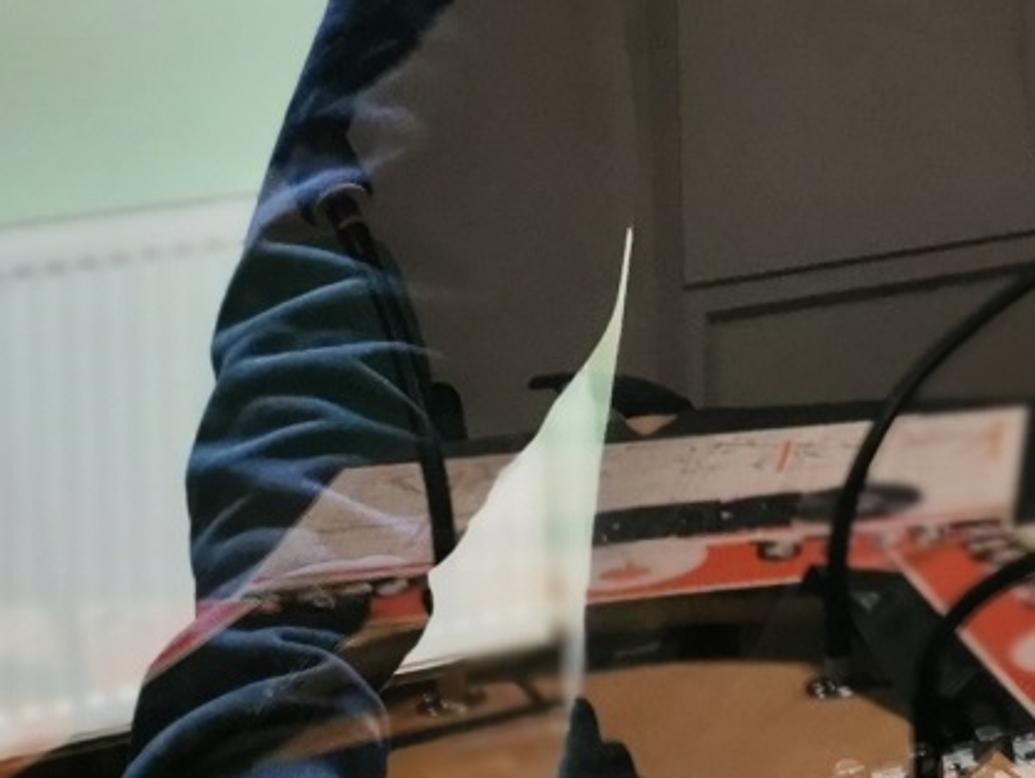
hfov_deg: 16.5
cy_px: -512
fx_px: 3111
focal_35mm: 104
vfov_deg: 13.2
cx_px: 1731
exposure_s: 1/50
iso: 200
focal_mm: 5.58
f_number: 1.8
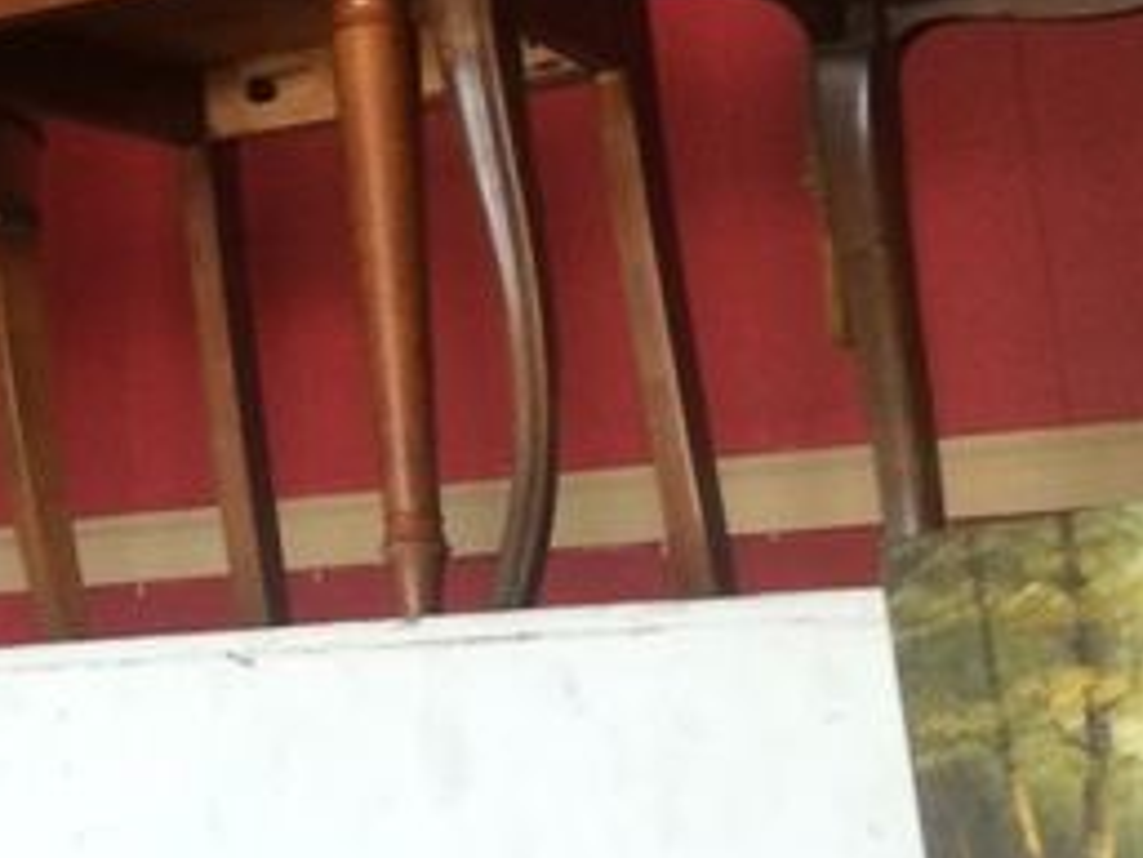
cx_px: -227
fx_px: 3469
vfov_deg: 13.3
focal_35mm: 105
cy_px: -442
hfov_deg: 17.8
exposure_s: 1/30
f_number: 2.2
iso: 160
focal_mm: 4.12
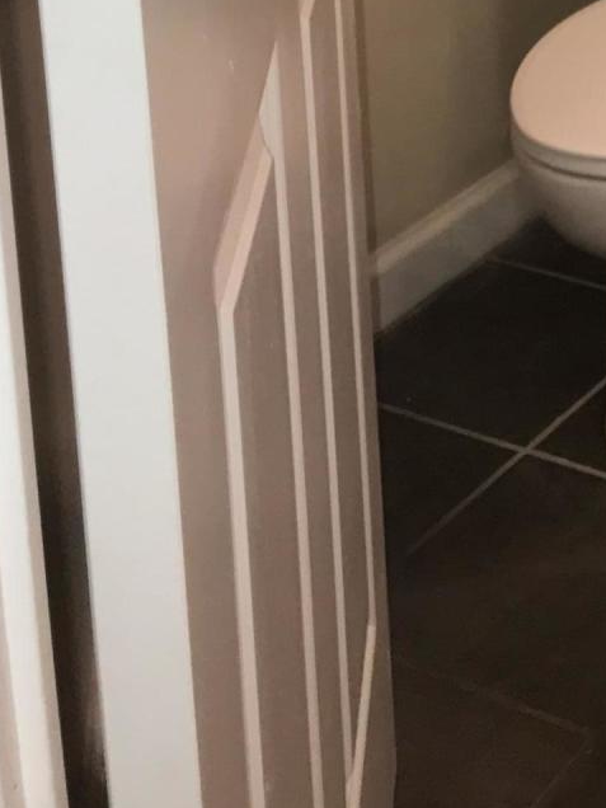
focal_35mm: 88
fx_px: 2054
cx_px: 922
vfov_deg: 19.9
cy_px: -328
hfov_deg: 15.4
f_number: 1.8
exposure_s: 1/30
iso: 40
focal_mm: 3.99
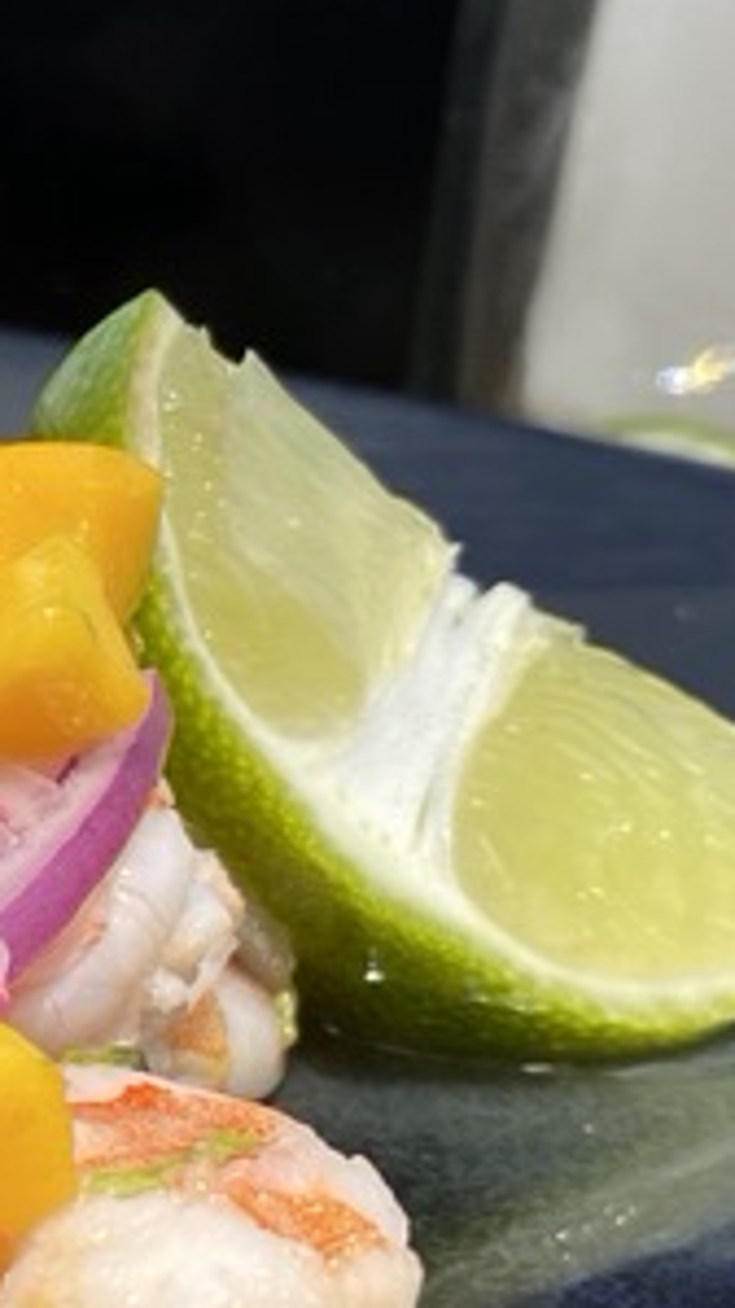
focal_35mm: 97
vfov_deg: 21.9
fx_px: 3364
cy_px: 853
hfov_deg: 11.4
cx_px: -656
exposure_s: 1/1727
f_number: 1.8
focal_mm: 4.25
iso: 32
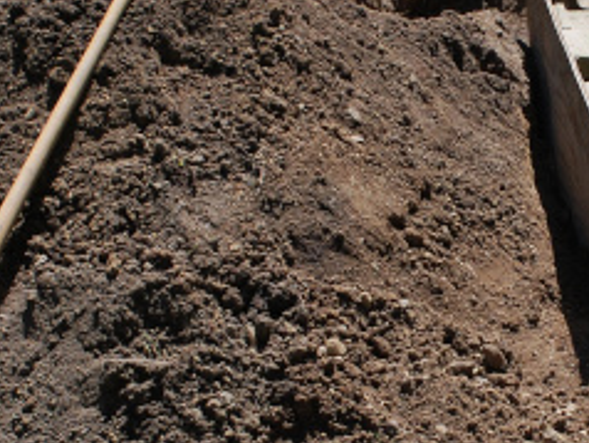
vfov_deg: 12.4
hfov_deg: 16.2
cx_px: 527
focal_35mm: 120
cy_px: 257
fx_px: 2044
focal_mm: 22
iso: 200
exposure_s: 1/250
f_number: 10
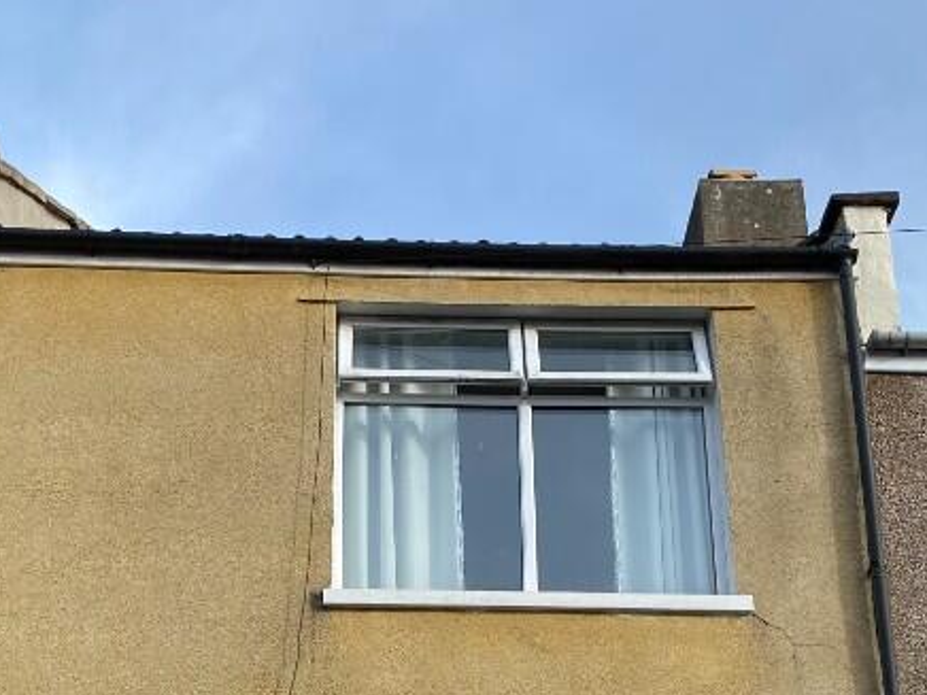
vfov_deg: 22.9
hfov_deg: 31.7
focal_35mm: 61
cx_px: 432
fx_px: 1634
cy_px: 731
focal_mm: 4.25
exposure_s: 1/1170
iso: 32
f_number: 1.8
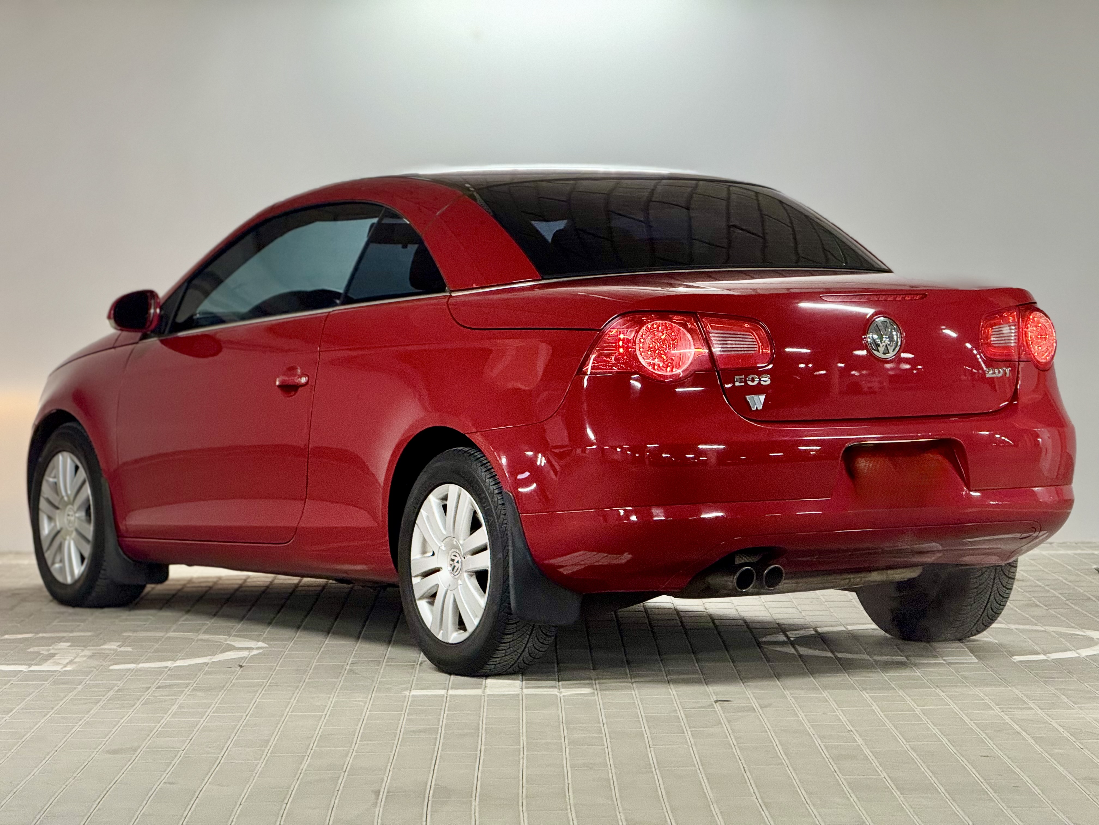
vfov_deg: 12.3
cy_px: 412
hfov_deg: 16.4
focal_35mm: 120
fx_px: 3810
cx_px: 550
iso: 320
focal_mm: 15.66
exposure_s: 1/50
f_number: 2.8
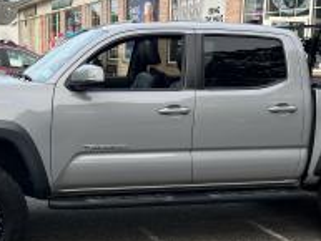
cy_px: 165
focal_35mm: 68
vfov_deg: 21.5
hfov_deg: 28.5
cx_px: 158
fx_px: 631
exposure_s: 1/733
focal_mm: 5.7
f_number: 1.5
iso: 50
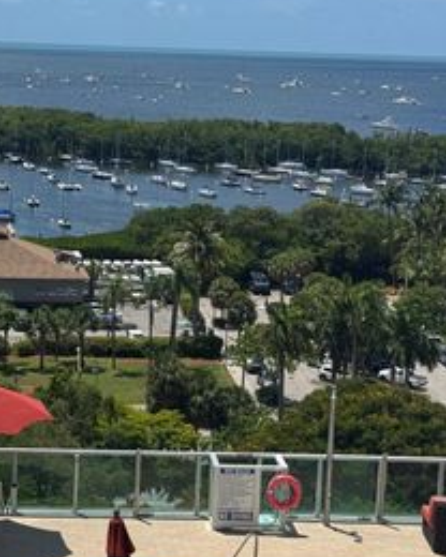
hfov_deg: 17.0
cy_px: 232
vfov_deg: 21.2
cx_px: 109
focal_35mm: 90
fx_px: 1485
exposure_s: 1/5848
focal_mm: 6.76
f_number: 1.78
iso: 64
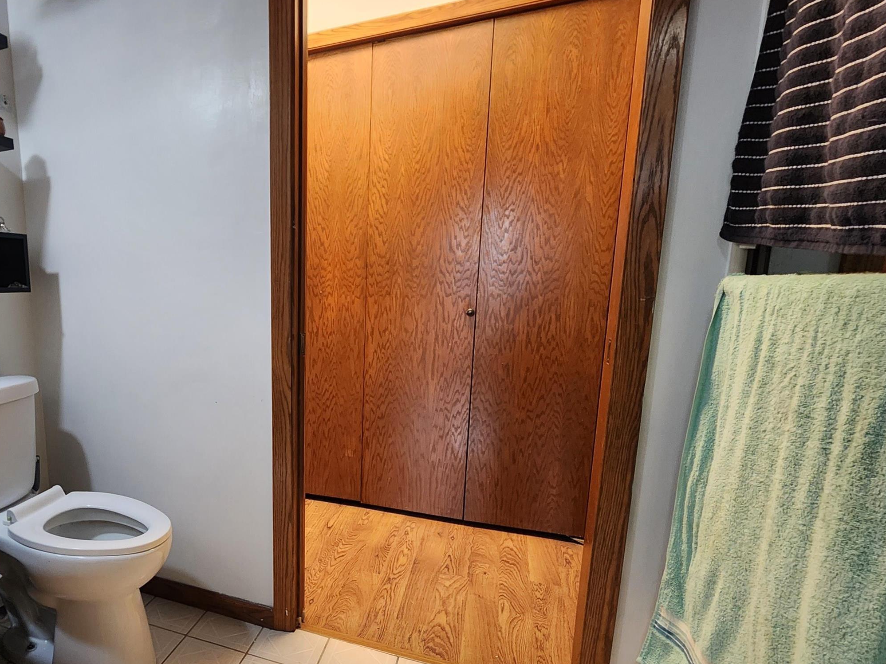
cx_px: 214
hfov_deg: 75.4
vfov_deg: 65.5
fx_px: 512
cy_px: 392
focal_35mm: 20
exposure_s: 1/30
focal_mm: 2.2
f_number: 2.2
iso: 320
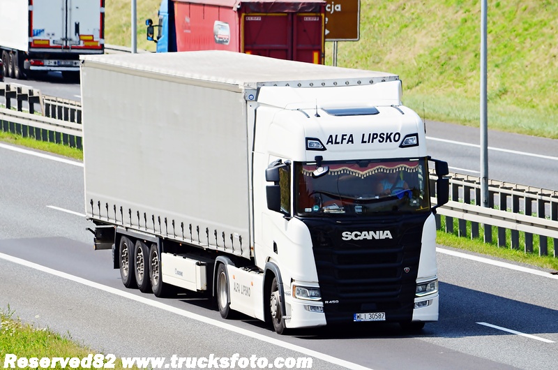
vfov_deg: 3.5
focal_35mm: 390
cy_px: 185
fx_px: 6033
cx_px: 279
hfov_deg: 5.3
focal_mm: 260
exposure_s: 1/800
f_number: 8
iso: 200
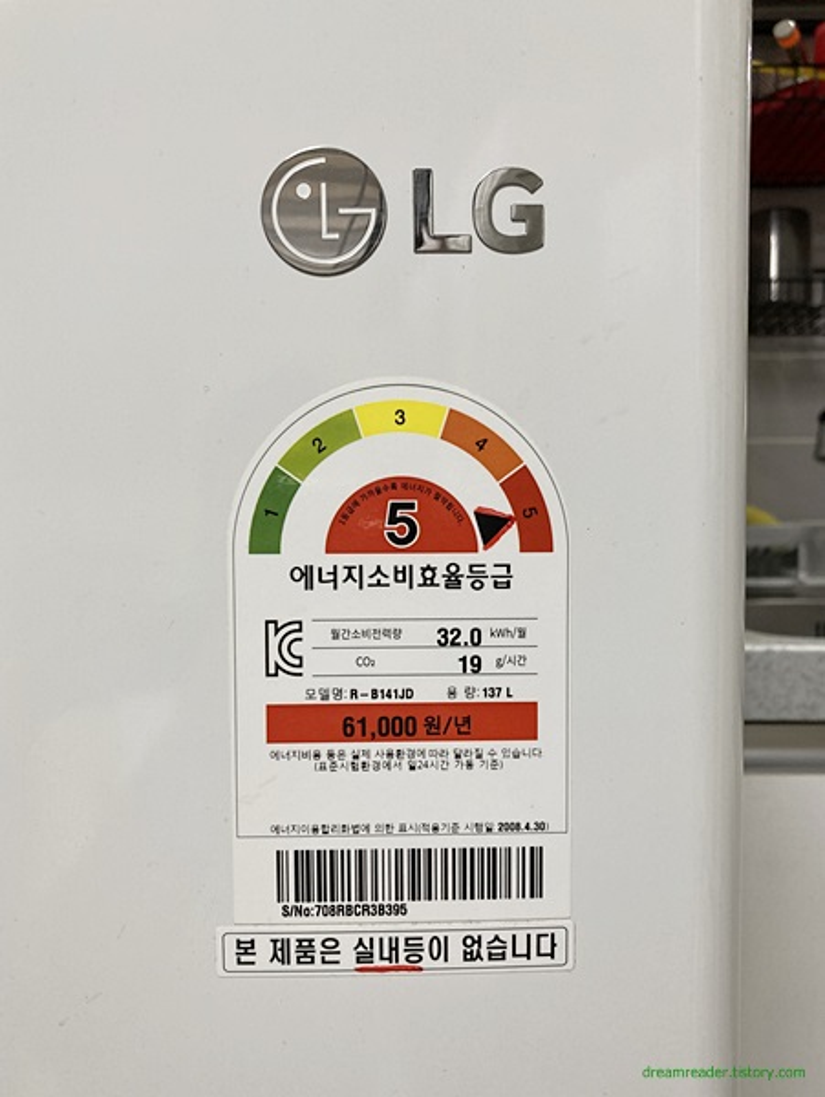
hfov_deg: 49.8
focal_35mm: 28
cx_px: 412
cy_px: 548
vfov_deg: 63.4
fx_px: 888
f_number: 1.8
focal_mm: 3.99
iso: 80
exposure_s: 1/60
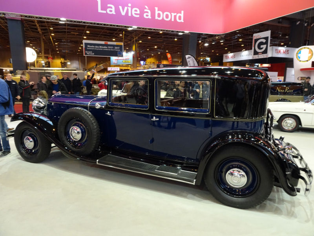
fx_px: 218
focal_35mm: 24
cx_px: 157
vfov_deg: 56.8
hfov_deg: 71.6
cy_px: 118
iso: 250
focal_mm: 4.1
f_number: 3.5
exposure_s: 1/30
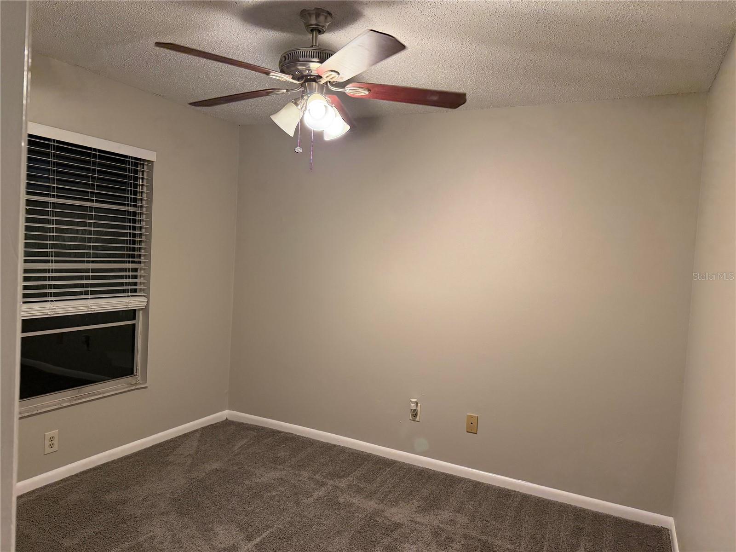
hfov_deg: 71.6
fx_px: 510
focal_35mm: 24
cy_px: 276
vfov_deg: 56.8
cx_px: 368
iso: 320
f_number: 1.78
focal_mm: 6.76
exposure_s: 1/60
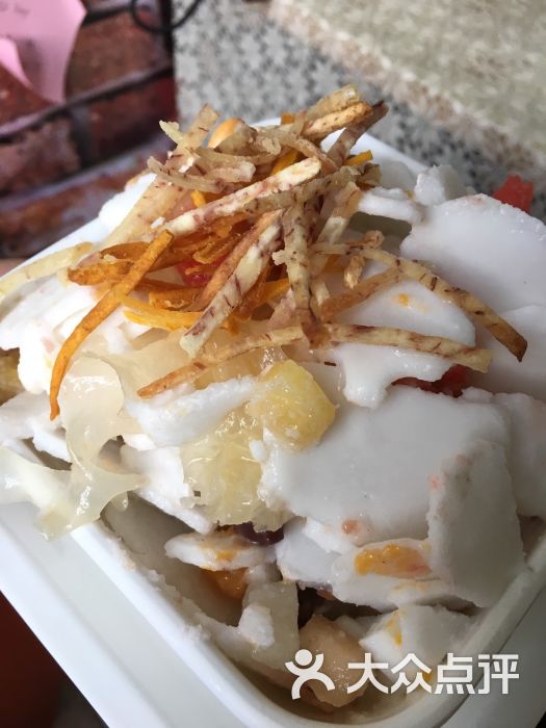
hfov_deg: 48.2
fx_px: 610
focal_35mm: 29
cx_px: 273
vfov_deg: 61.7
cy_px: 364
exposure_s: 1/33
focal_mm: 4.15
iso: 40
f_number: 2.2
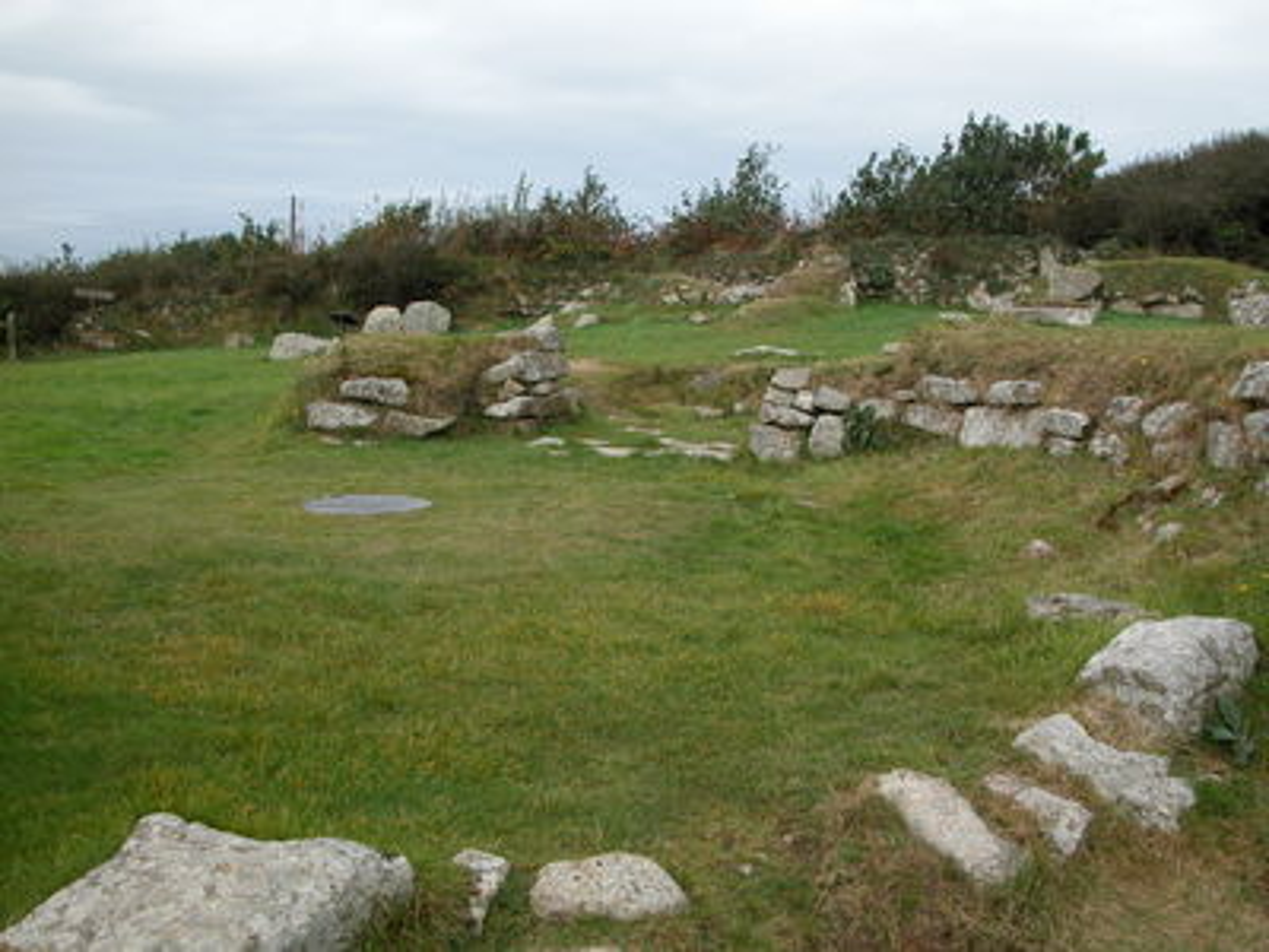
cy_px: 476
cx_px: 634
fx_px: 1283
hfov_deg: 52.6
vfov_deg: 40.7
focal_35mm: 35
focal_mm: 8.9
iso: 100
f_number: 5
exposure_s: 1/236
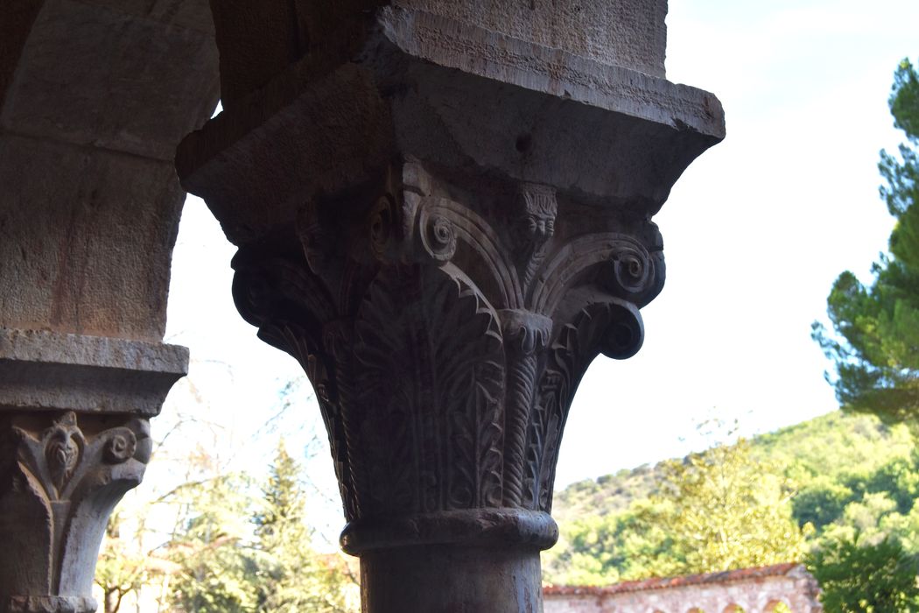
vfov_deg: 23.8
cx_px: 460
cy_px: 306
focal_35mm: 57
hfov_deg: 35.1
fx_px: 1455
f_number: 8
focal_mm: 38
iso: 200
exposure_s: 1/250
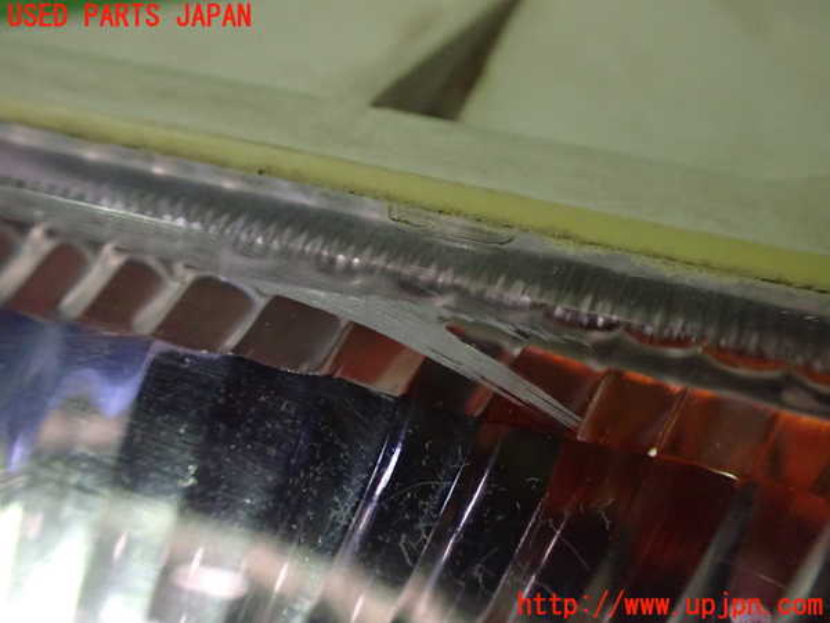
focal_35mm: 30
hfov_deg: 60.0
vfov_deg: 46.8
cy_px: 312
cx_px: 415
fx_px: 719
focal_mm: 5.4
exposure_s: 1/50
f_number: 2.3
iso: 800
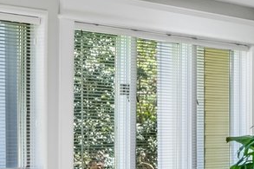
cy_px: 153
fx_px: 938
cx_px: 208
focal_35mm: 133
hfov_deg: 15.3
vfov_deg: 10.2
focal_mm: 19
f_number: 8
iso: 160
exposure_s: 1/13
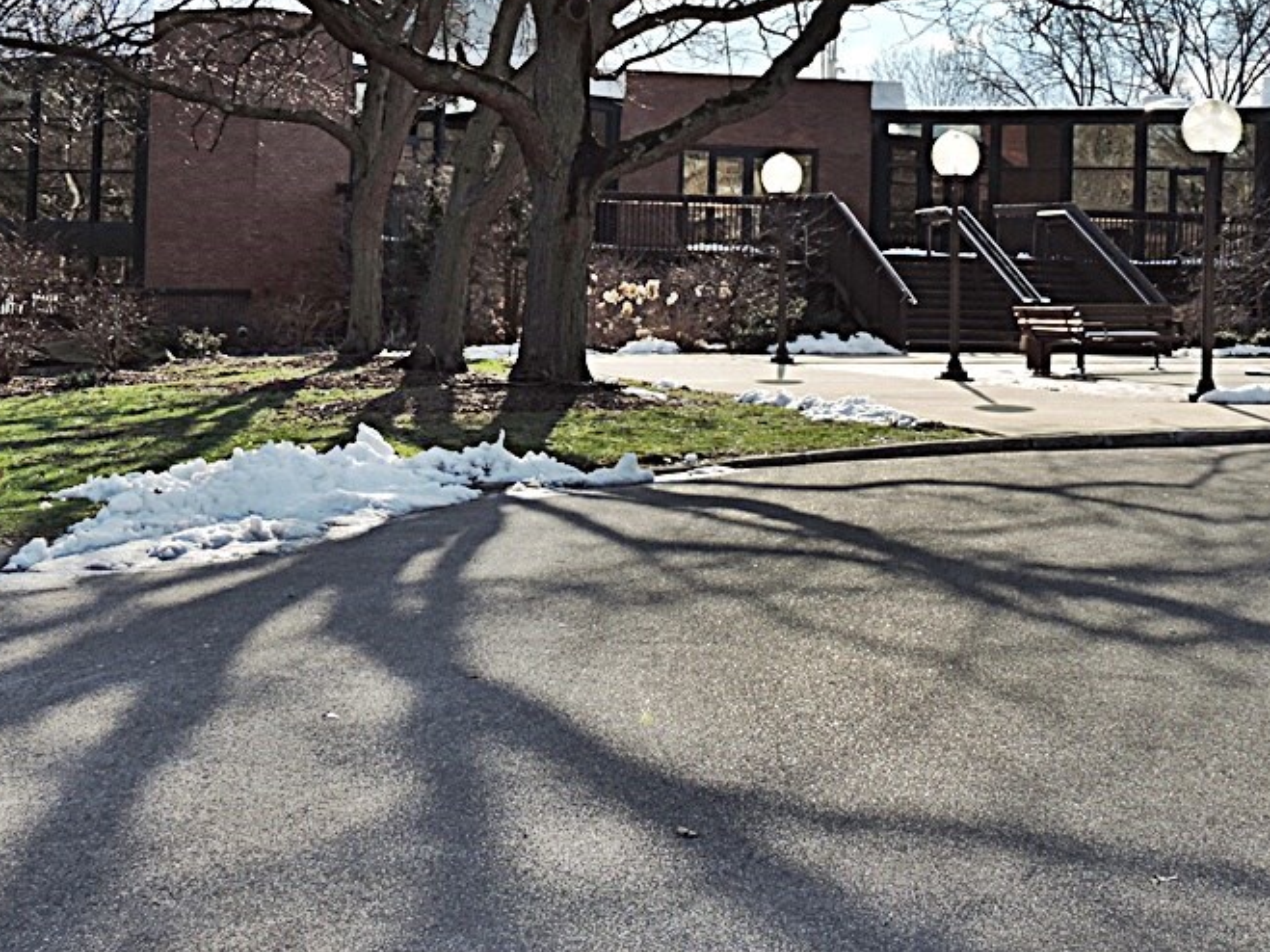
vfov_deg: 20.0
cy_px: 249
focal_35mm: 73
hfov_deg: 26.7
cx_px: 682
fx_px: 2678
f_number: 3.5
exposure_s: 1/640
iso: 80
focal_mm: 8.3
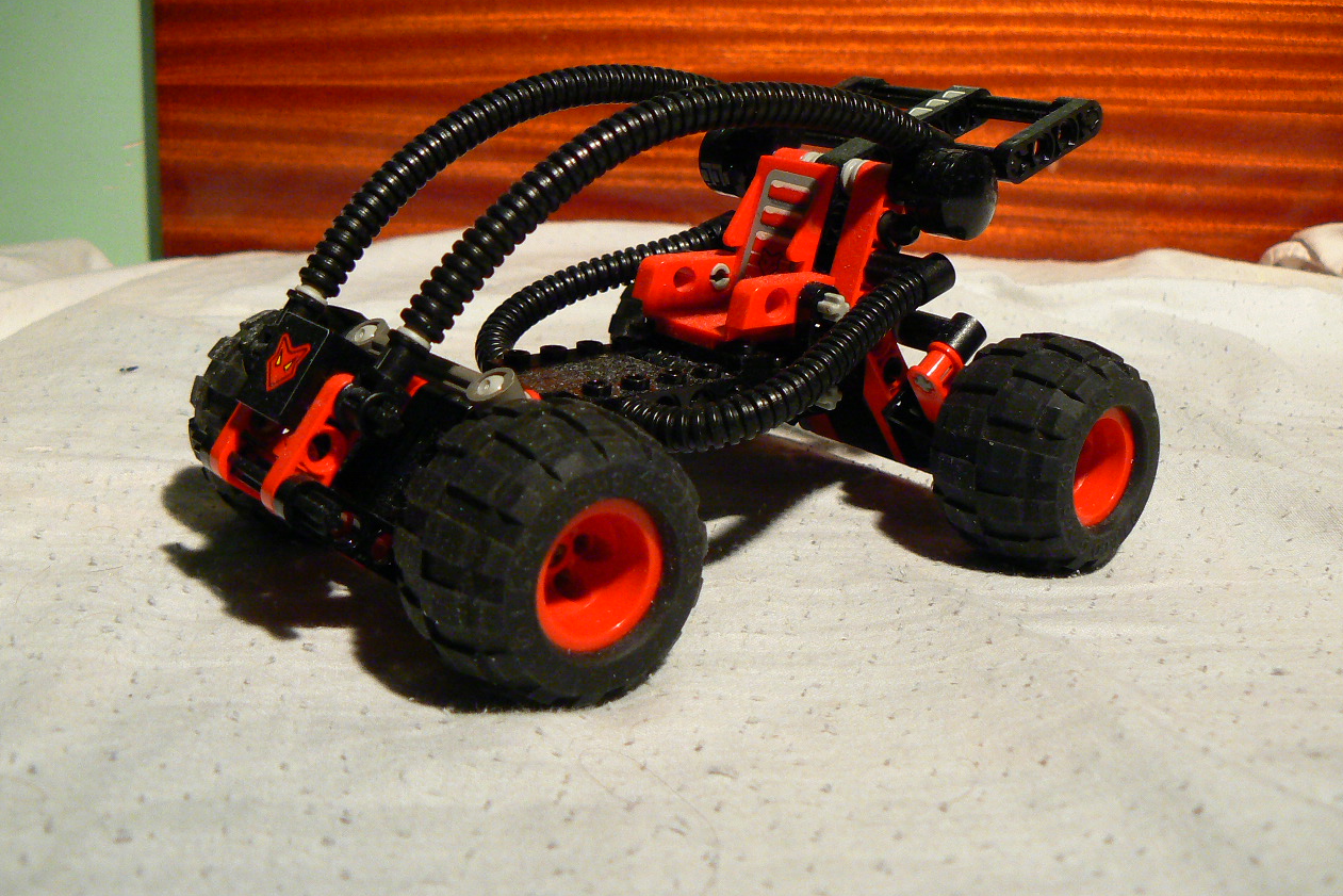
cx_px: 665
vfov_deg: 35.0
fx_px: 1418
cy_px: 386
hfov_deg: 50.7
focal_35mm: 38
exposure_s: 1/25
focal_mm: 6
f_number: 2.8
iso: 200
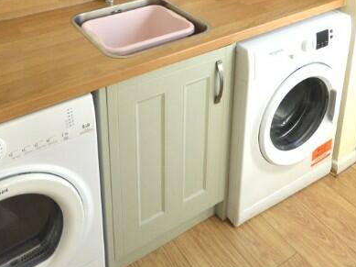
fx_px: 390
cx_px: 171
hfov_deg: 49.0
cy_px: -28
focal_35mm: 38
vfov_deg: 32.9
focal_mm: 10
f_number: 8
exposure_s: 1/125
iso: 400
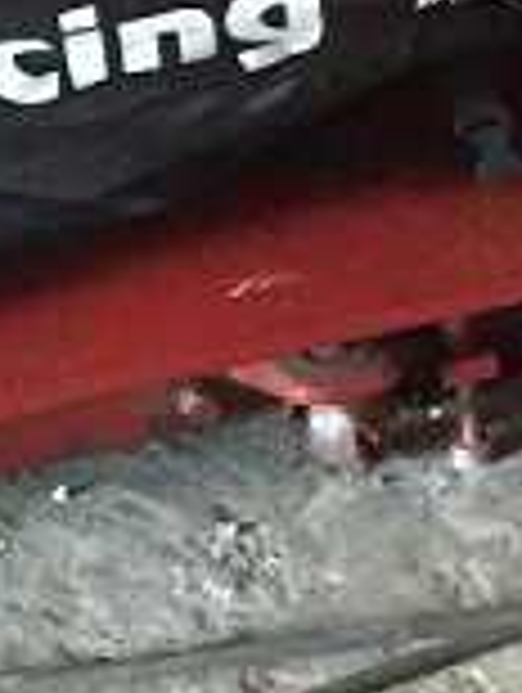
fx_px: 3770
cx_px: 1638
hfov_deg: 7.0
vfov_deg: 10.5
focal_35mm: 188
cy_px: 576
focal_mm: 4.15
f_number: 2.2
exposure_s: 1/17
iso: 400
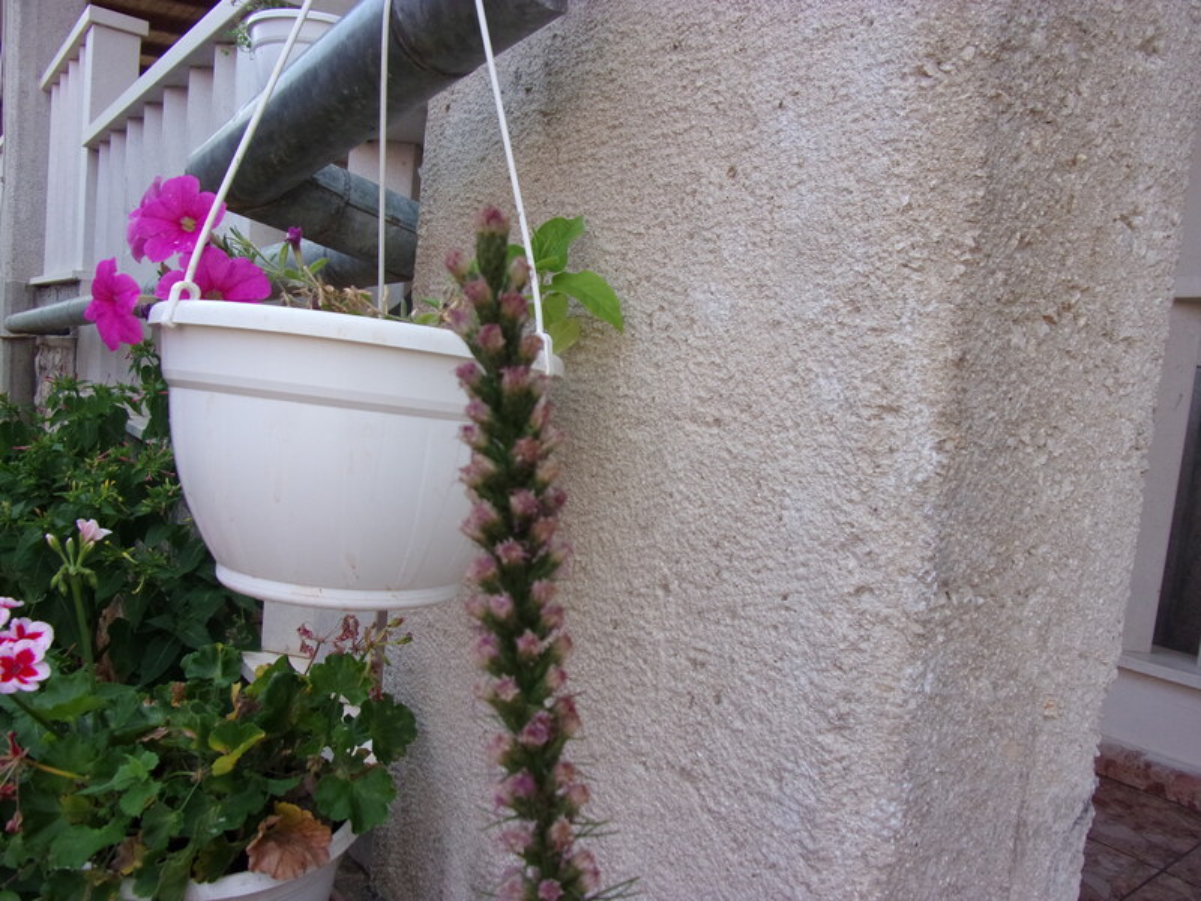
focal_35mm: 24
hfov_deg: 71.6
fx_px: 833
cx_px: 600
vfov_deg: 56.8
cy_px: 450
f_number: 3.3
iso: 80
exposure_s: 1/240
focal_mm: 4.3
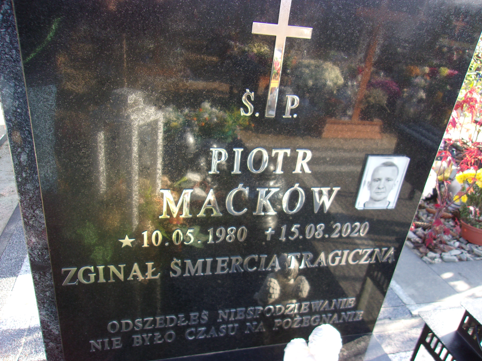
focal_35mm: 27
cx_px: 241
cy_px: 180
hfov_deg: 65.3
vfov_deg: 51.4
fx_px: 376
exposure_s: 1/105
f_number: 3
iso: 80
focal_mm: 4.9
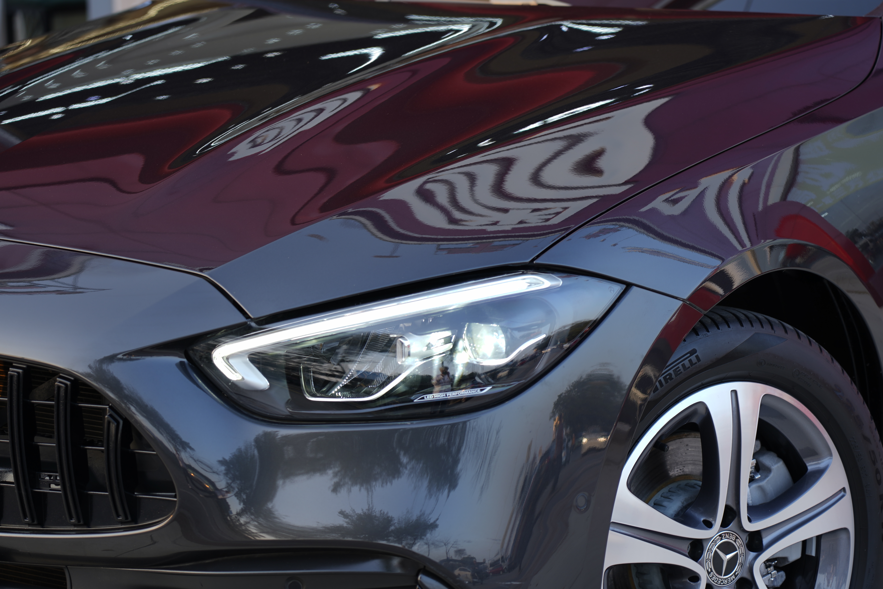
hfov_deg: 19.5
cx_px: 442
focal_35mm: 105
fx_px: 2575
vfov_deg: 13.0
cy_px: 294
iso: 64
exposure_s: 1/30
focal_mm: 105
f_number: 4
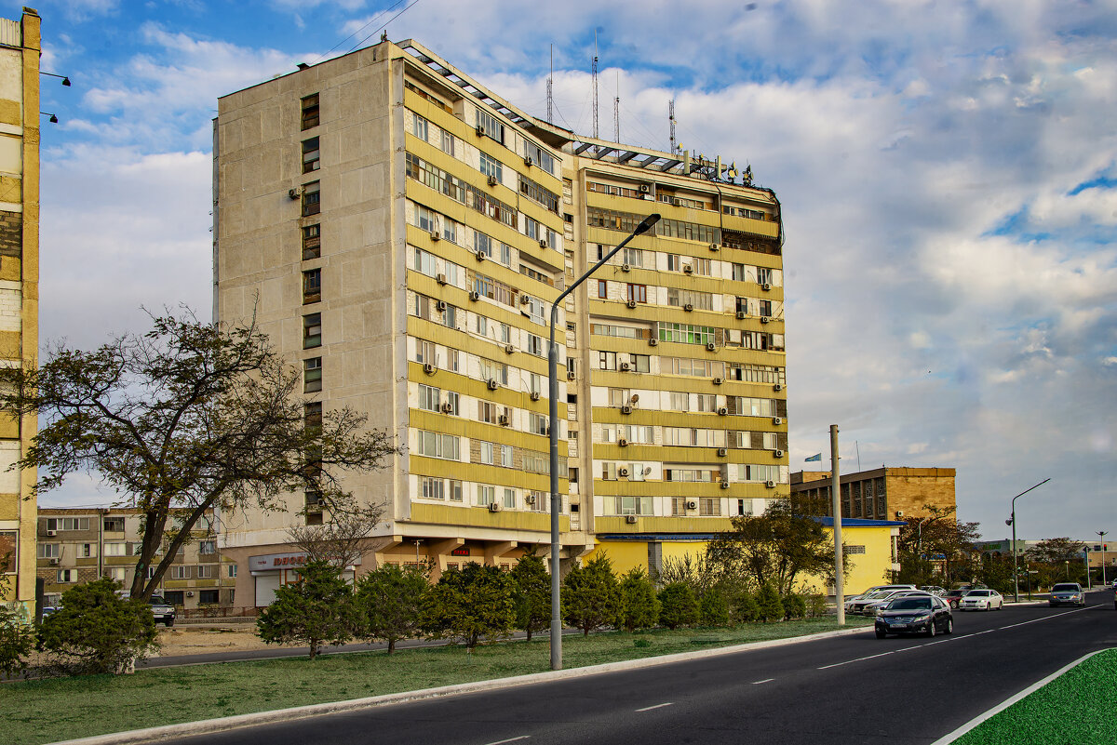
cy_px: 372
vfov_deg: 37.9
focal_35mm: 35
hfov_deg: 54.4
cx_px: 558
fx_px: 1086
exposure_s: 1/100
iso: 125
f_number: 13
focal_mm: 35
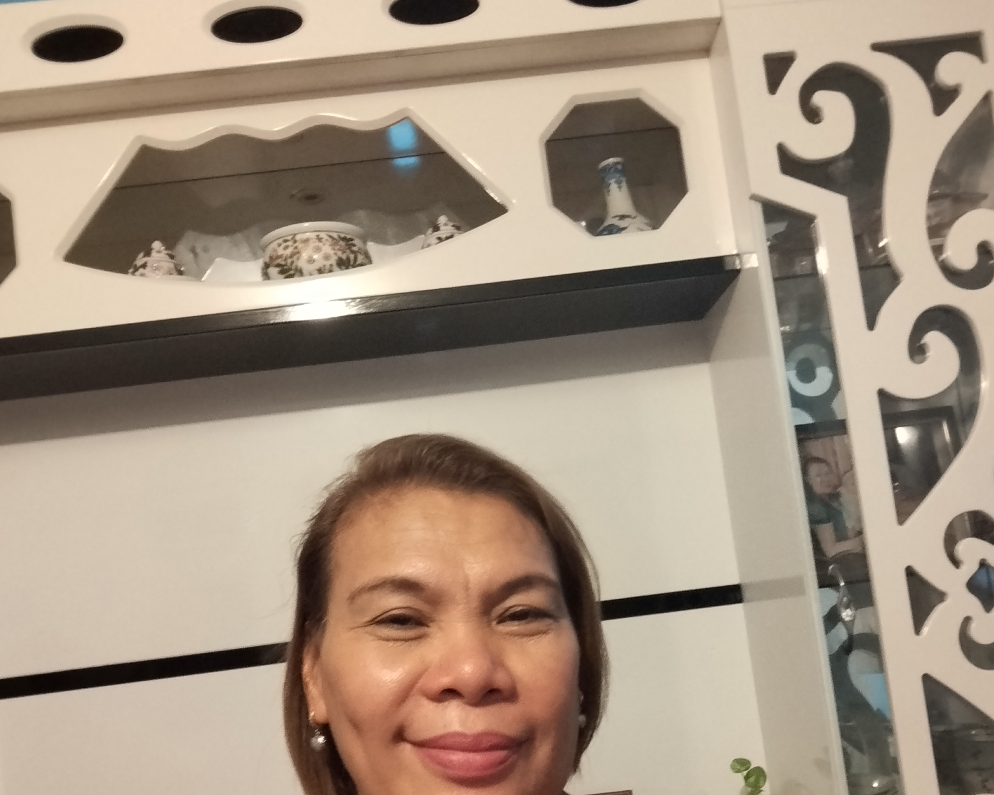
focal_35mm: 32
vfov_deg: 44.8
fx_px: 941
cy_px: 555
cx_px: 496
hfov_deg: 55.7
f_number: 2.4
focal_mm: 3.26
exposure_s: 1/30
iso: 400
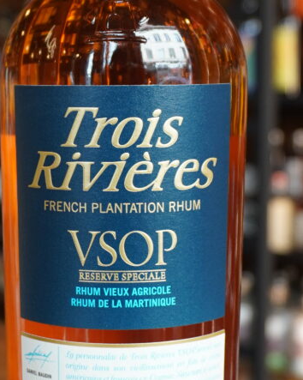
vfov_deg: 21.1
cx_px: 116
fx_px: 1016
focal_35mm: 91
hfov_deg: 16.9
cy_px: 163
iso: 400
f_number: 4
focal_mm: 19
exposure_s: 1/60
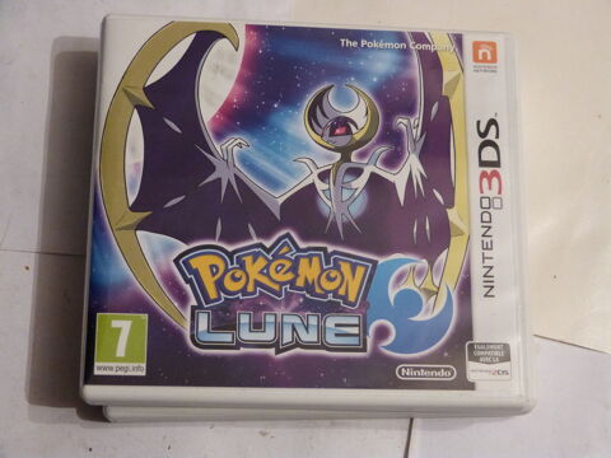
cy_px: 229
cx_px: 306
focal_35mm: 63
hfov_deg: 30.7
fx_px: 1112
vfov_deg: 23.3
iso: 800
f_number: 3.3
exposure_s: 1/20
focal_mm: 11.3
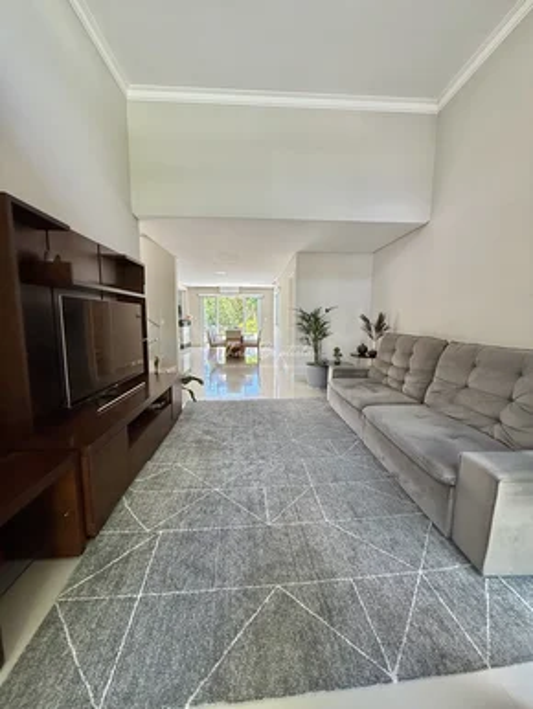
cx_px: 266
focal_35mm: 14
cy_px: 354
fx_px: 287
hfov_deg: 85.7
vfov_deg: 102.0
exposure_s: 1/120
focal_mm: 2.22
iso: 125
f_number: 2.2
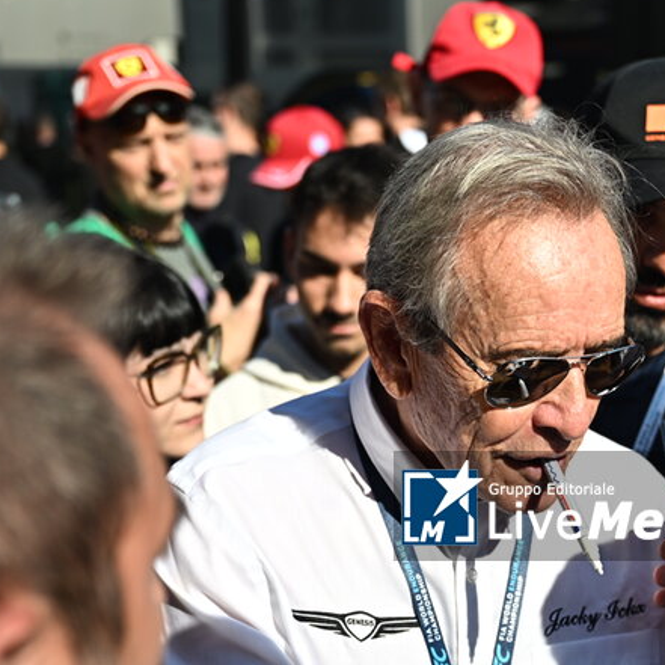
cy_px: 492
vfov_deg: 22.3
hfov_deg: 22.2
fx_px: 1674
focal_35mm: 77
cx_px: 541
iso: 250
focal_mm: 39
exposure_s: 1/6400
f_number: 2.8
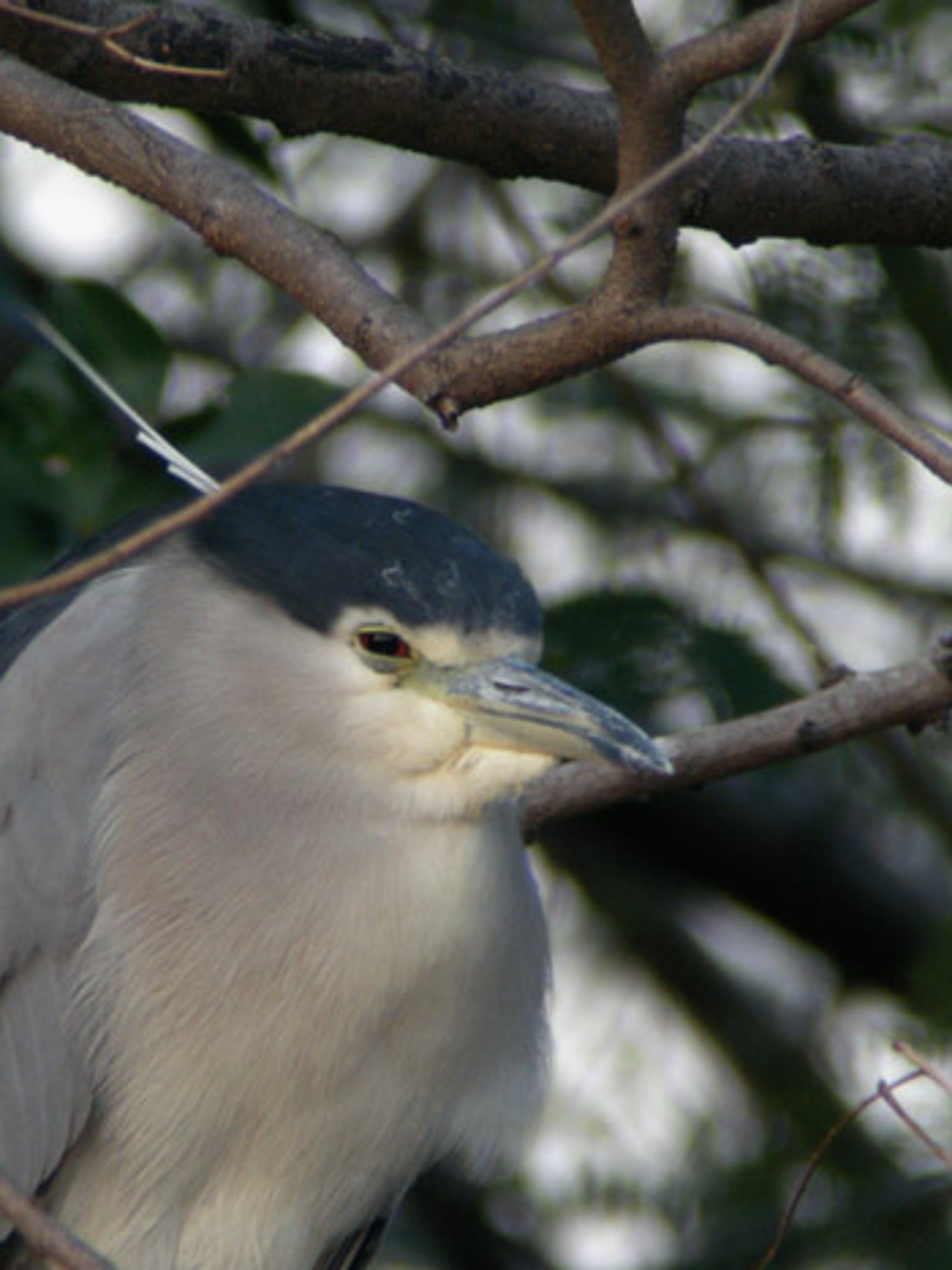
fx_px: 6347
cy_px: 1036
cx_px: 356
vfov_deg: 11.4
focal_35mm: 173
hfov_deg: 8.6
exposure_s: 1/12.7
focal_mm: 21.5
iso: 200
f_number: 5.2
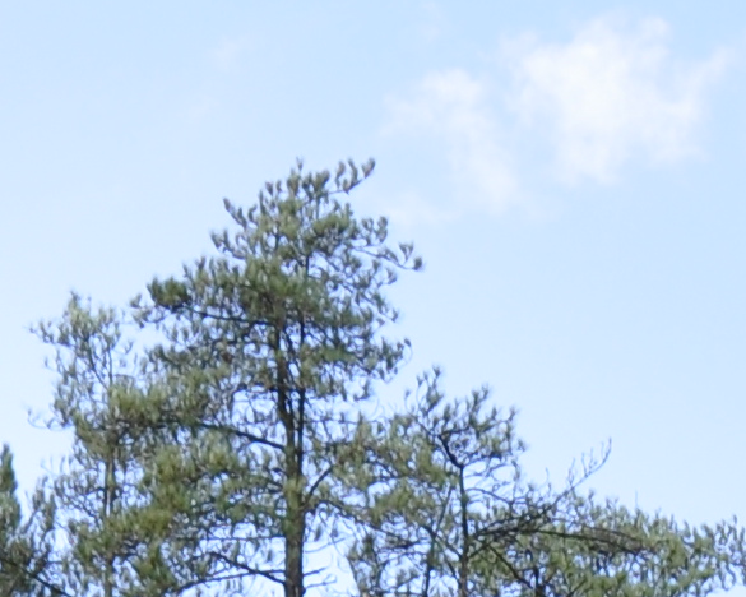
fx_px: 4548
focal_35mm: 206
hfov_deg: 9.4
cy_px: 1783
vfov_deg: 6.8
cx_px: 551
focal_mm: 20
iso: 200
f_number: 8
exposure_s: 1/160
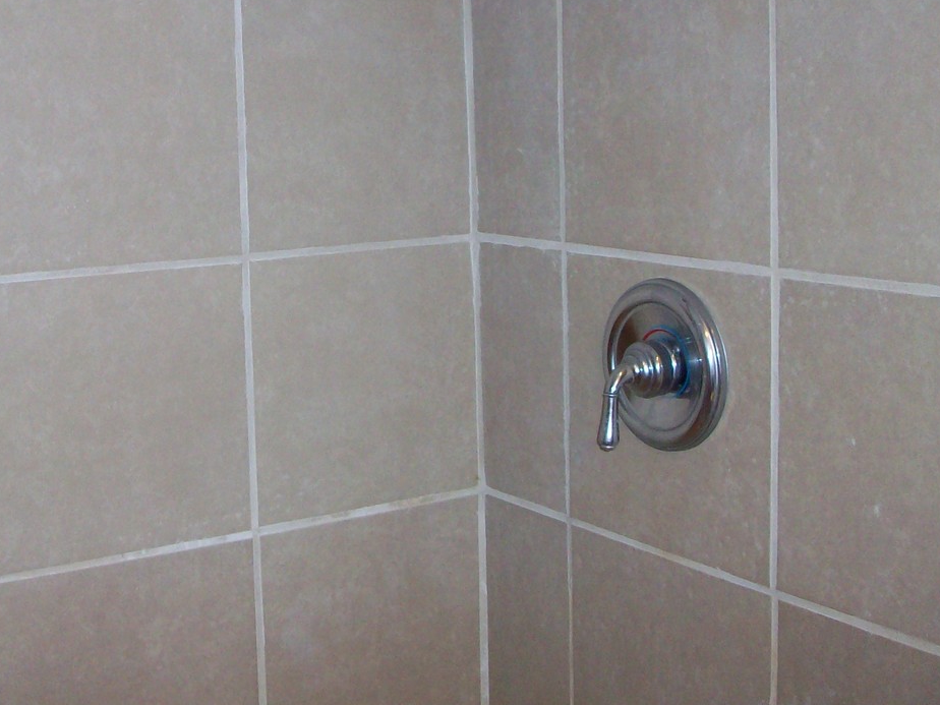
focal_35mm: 53
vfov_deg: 27.3
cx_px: 400
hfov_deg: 36.1
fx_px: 1439
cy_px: 221
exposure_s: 1/60
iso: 160
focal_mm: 5.7
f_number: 2.8
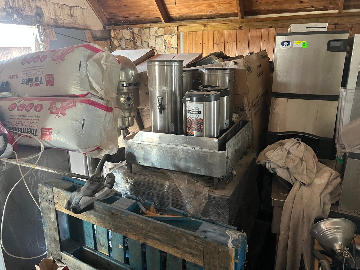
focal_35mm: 26
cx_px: 180
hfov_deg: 67.3
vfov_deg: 53.1
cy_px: 135
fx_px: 270
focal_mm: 5.7
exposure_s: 1/58
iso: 500
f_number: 1.5
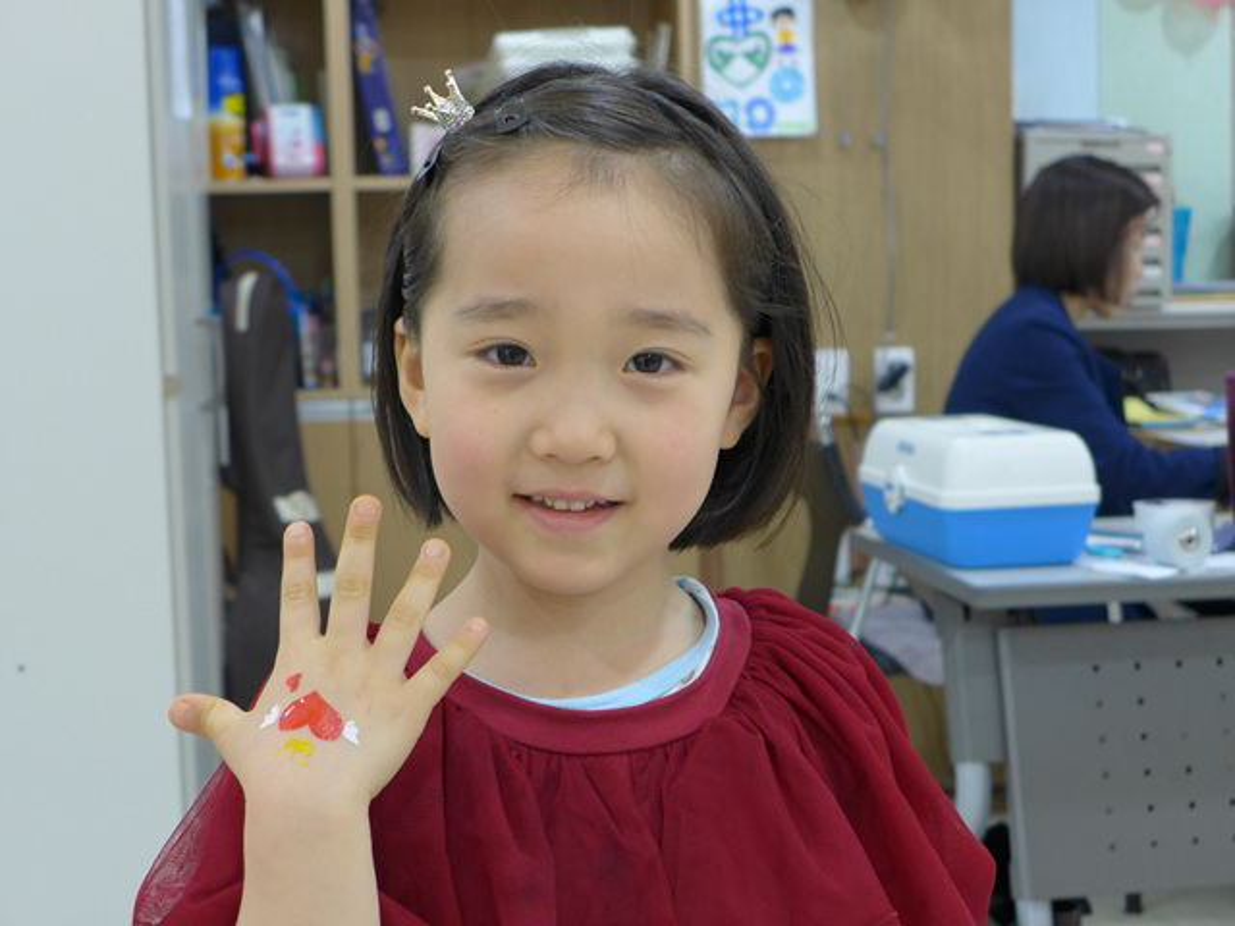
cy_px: 463
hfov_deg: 32.2
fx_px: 2141
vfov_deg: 24.4
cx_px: 618
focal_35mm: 60
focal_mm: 11.8
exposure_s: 1/100
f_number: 2
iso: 200
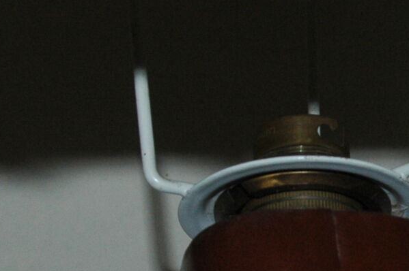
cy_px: 207
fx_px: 1782
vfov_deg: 8.7
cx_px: 492
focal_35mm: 157
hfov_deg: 12.8
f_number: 7.1
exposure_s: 1/125
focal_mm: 28
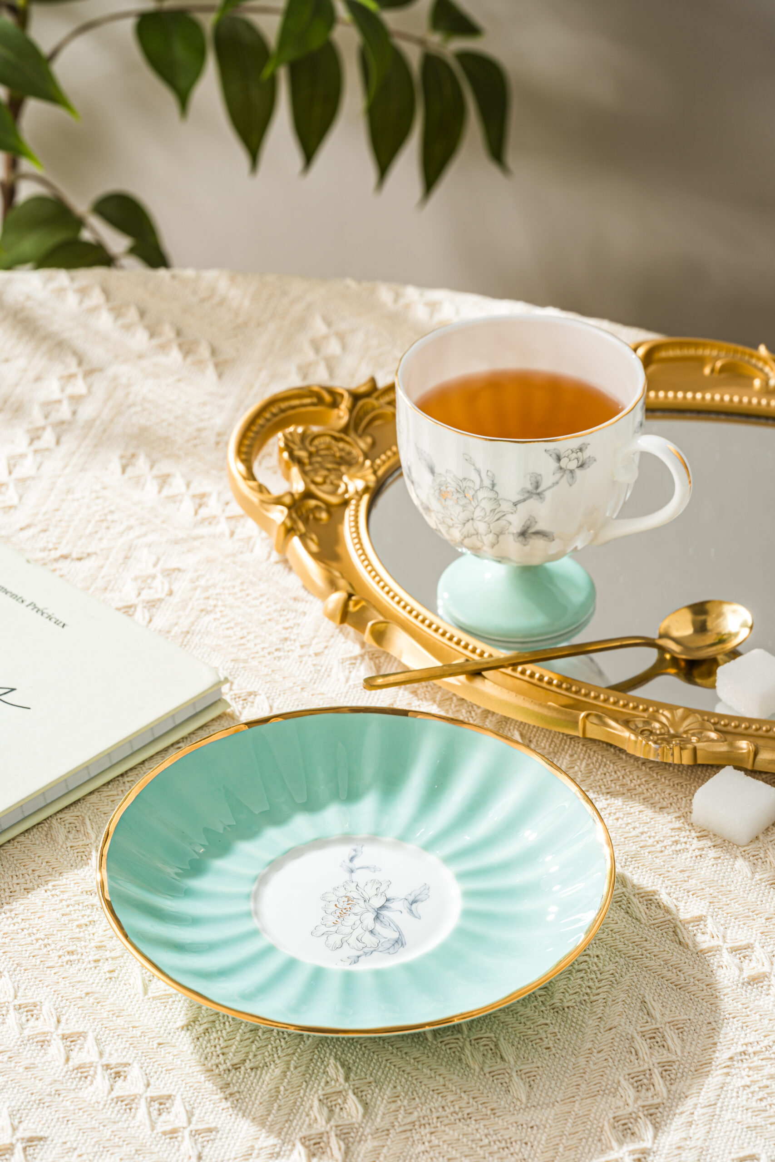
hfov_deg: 13.0
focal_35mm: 105
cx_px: 388
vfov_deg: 19.5
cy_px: 581
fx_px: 3390
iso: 100
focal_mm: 105
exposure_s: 1/125
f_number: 10
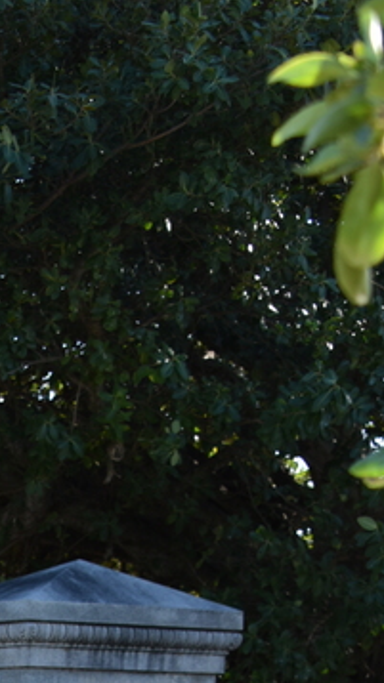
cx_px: -346
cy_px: 1086
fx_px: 2175
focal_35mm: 120
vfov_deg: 16.1
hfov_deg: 9.5
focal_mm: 32
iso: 100
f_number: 7.1
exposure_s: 1/200
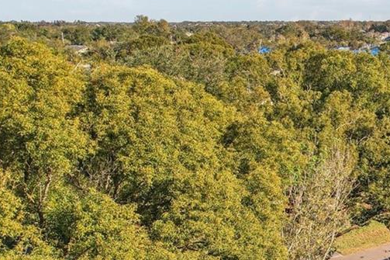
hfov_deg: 24.6
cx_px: 523
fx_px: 758
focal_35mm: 70
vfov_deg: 19.2
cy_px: 215
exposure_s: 1/350
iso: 120
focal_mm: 8.4
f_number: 2.8
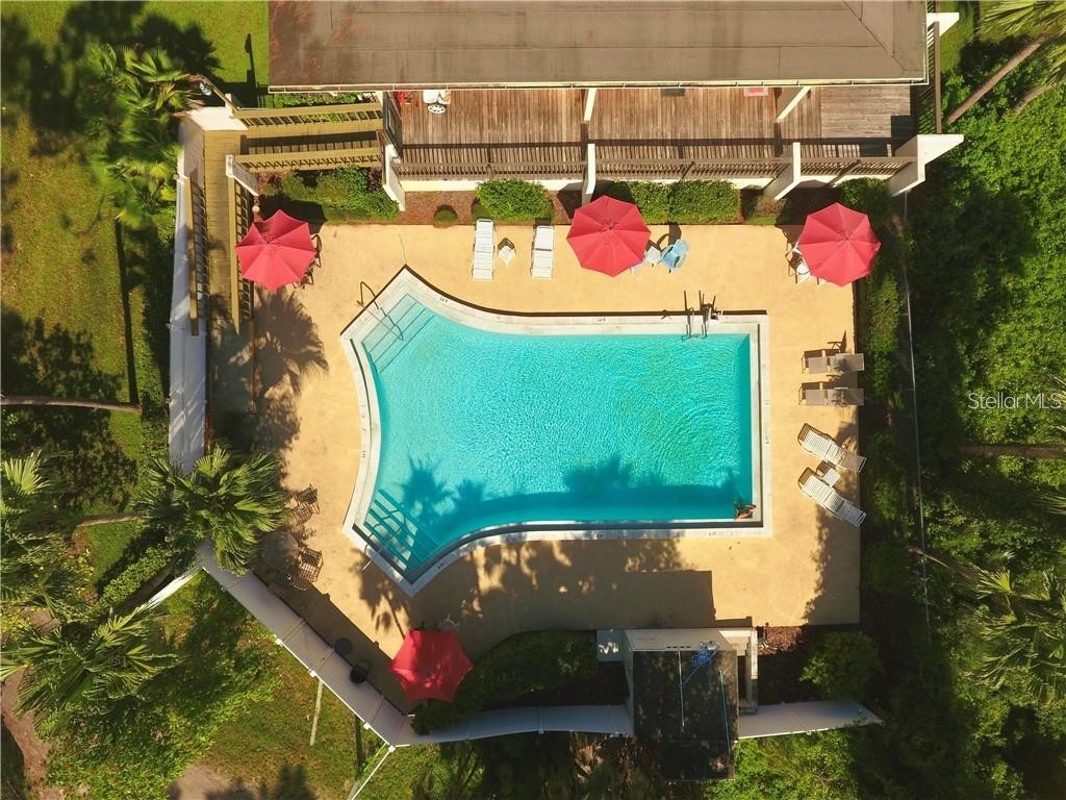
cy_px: 400
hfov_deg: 81.7
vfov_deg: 66.0
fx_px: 616
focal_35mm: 20
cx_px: 533
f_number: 2.8
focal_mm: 3.61
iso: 100
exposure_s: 1/1272
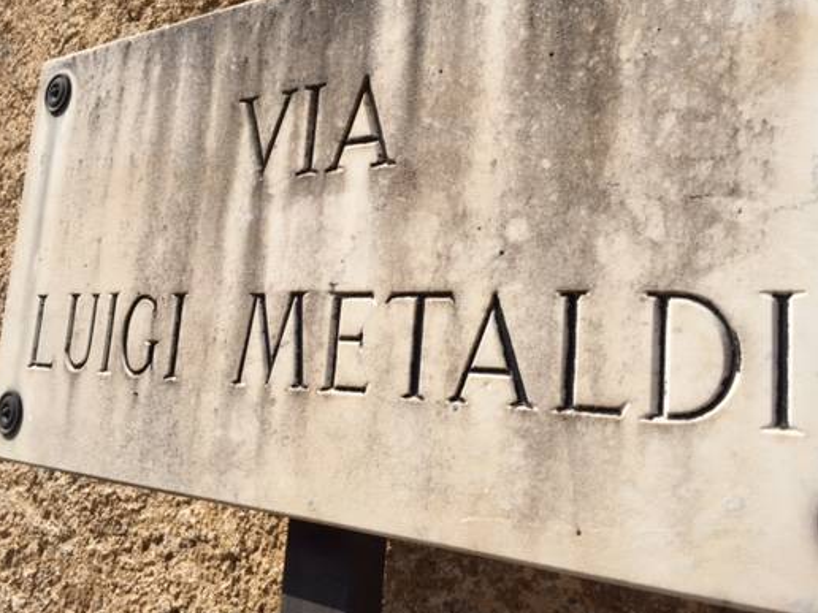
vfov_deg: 39.5
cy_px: 244
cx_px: 392
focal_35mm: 36
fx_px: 851
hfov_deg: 51.3
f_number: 2.2
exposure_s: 1/3049
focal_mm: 4.15
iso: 32
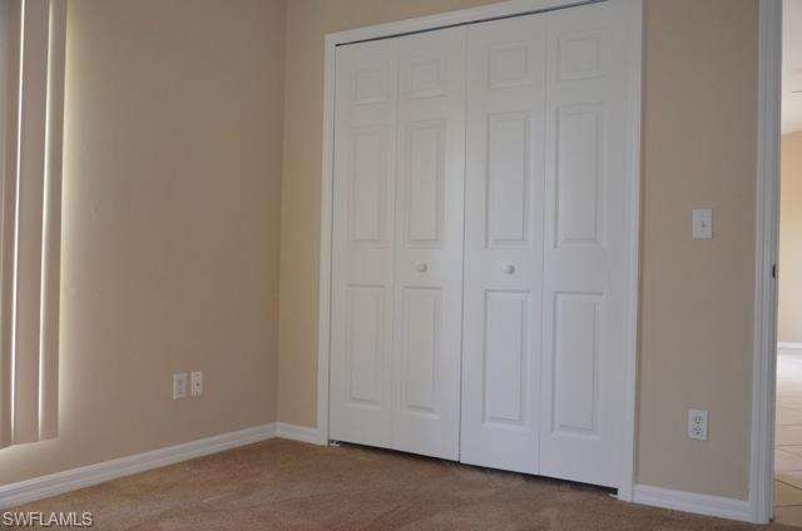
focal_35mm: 33
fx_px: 734
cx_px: 401
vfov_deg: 39.8
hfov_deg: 57.3
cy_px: 266
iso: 2800
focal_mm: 22
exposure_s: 1/60
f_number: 3.8
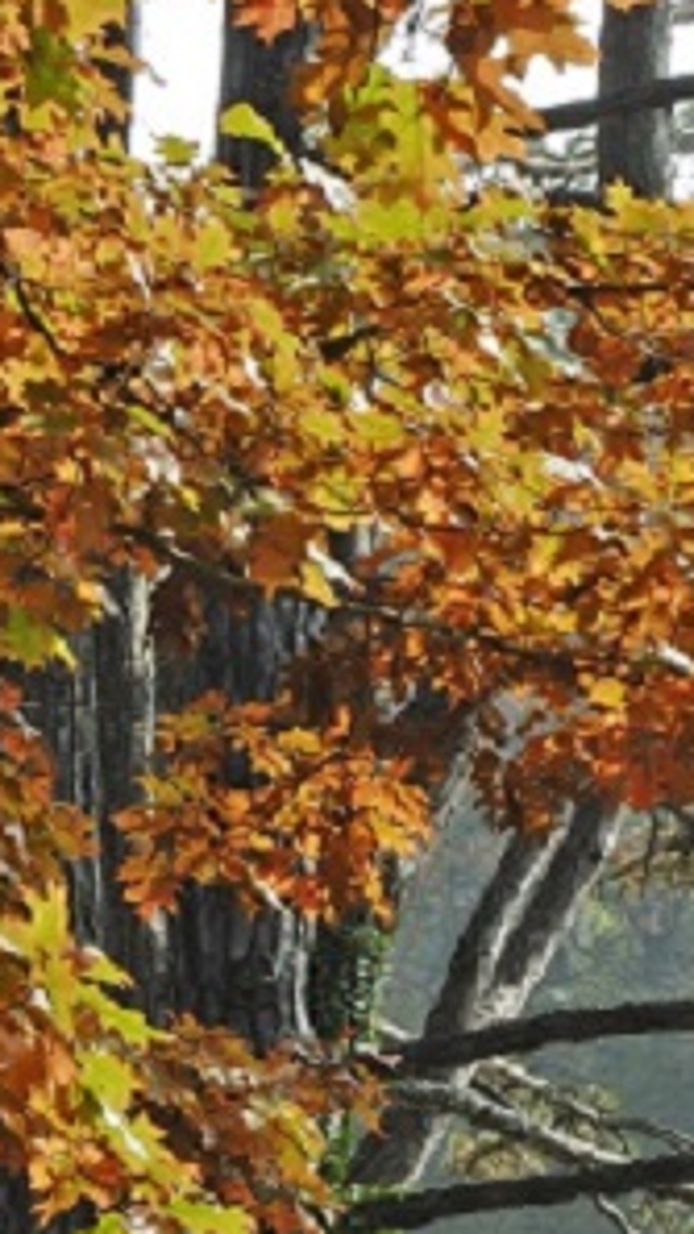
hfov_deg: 6.4
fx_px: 6218
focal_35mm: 190
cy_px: 519
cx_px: 25
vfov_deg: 11.3
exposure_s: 1/15
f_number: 18
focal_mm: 40
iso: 100
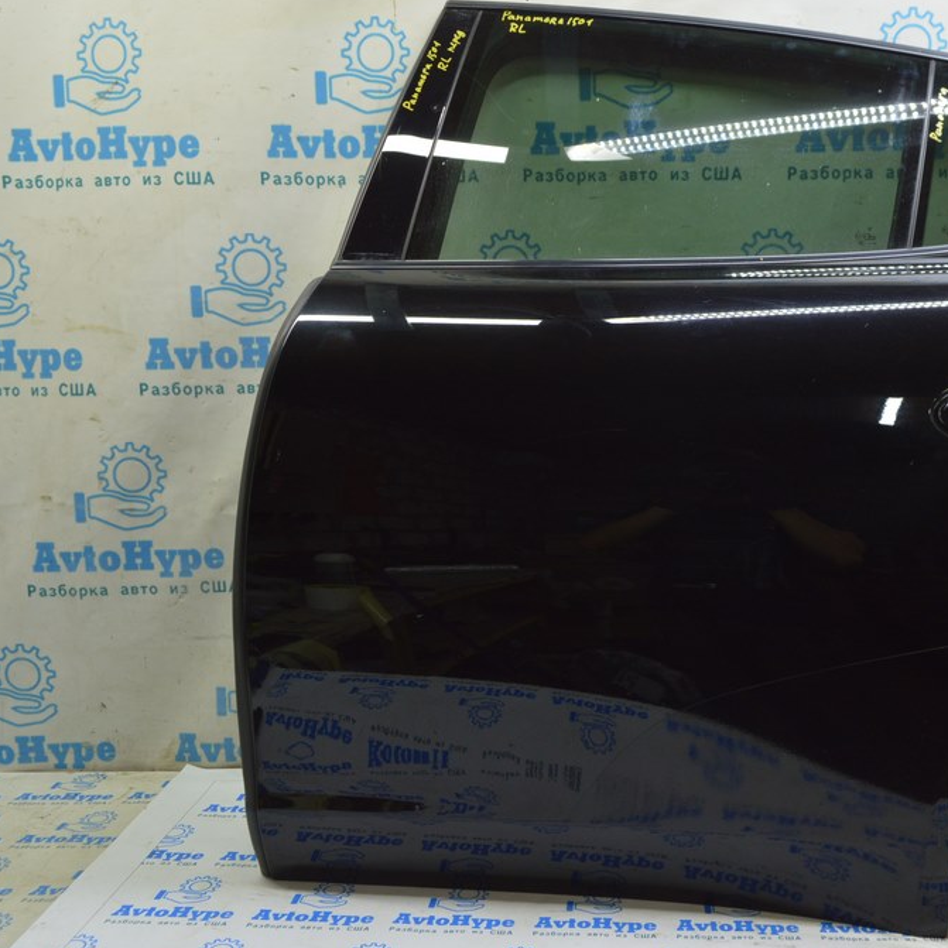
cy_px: 471
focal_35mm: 35
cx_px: 605
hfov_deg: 46.7
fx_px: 1084
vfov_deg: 47.2
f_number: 5.6
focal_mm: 18
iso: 400
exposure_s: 1/20
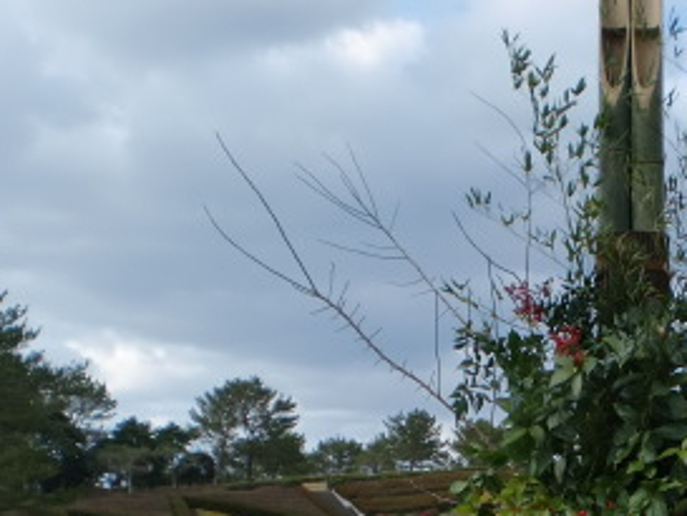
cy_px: 529
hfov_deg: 23.2
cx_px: 612
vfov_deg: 17.5
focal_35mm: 82
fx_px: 1628
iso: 64
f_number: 3.1
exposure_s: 1/640
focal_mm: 6.3
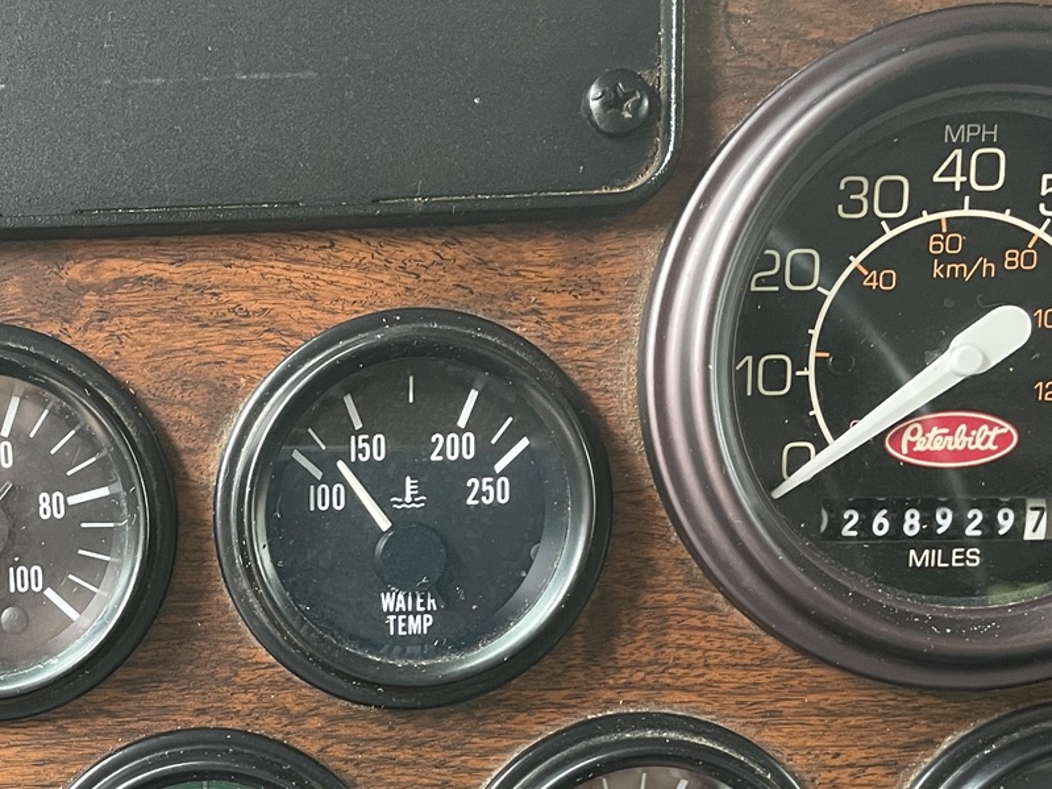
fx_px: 1793
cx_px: 138
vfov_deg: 23.8
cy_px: 777
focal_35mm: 59
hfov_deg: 31.4
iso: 125
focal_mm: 4.2
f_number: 1.6
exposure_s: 1/93
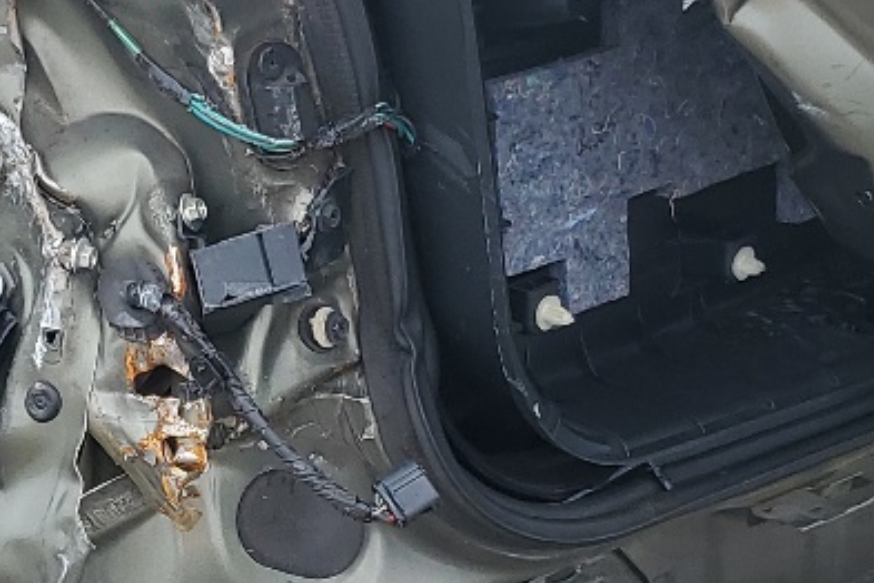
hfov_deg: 18.5
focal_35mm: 110
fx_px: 2670
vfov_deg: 12.5
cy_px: 305
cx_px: 225
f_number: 1.5
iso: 50
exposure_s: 1/1000
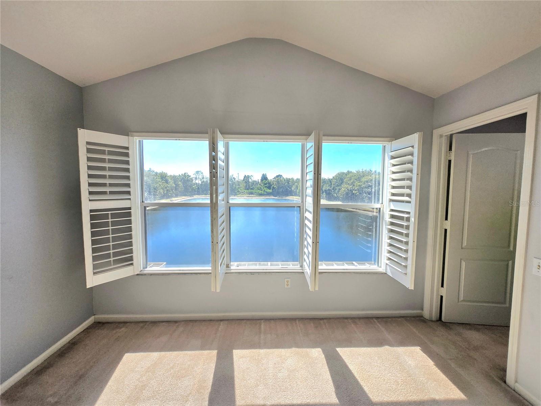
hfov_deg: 106.2
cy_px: 203
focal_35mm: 13
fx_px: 203
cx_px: 270
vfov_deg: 89.9
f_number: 2.2
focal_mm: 1.7
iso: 25
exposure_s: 1/286
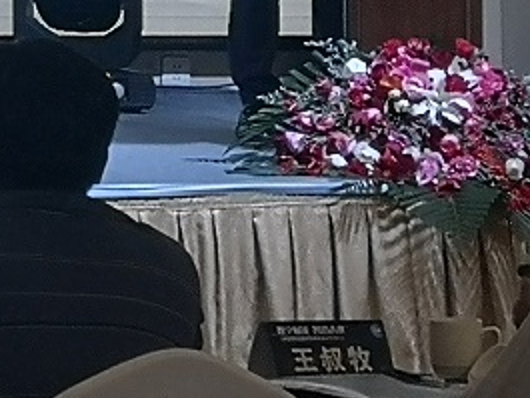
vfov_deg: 4.4
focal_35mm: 329
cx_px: -760
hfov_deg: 5.8
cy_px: -562
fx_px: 5040
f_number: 1.6
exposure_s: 1/123
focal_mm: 3.95
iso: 50
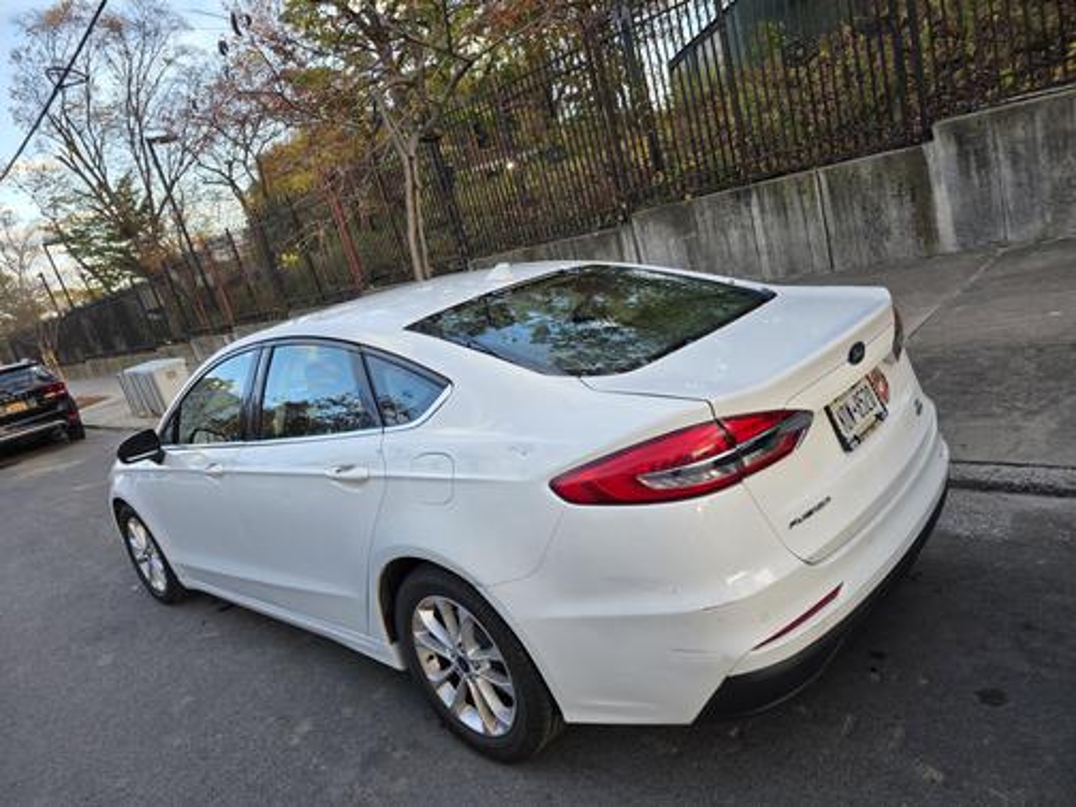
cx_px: 538
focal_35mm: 23
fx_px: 715
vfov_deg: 58.9
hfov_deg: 73.9
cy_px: 404
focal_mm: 6.3
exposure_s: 1/359
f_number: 1.7
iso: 50
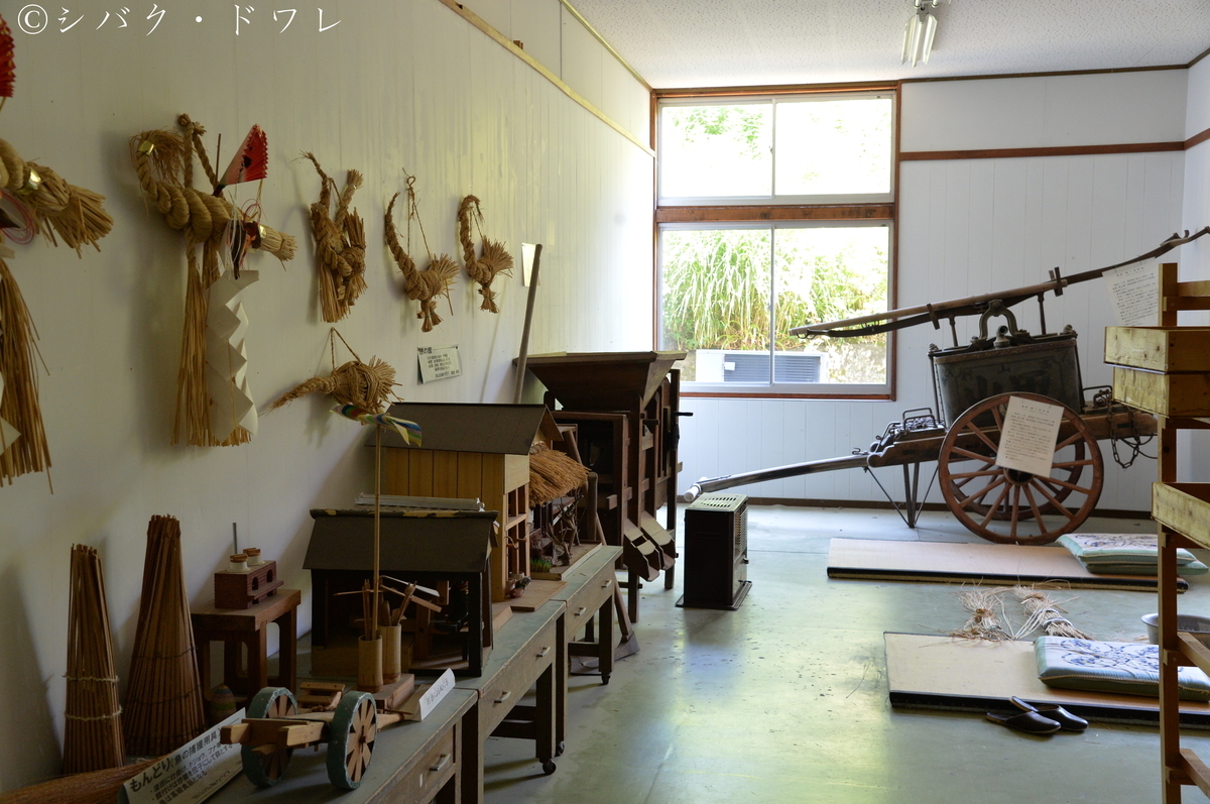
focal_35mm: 38
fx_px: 1276
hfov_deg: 50.7
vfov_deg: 35.0
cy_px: 402
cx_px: 605
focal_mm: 38
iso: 2000
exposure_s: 1/80
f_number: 6.3
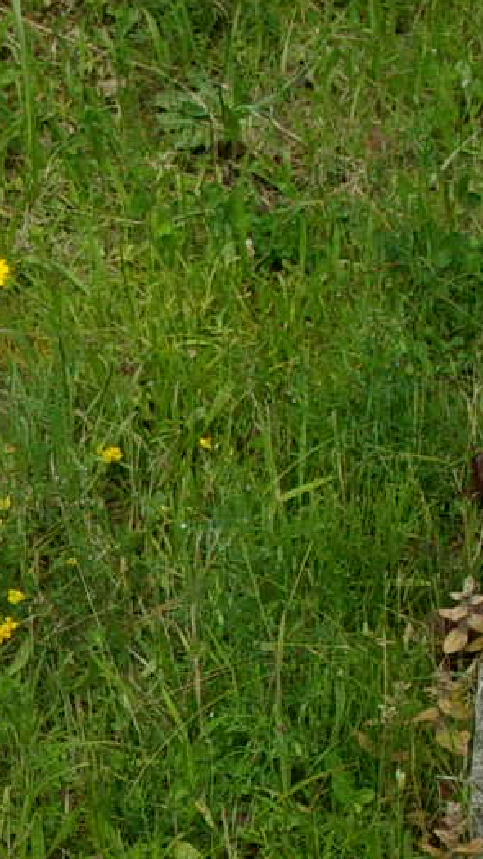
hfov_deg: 9.7
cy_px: 821
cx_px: -334
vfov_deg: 17.7
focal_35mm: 119
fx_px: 2712
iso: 80
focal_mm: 5.1
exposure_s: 1/240
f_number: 3.9
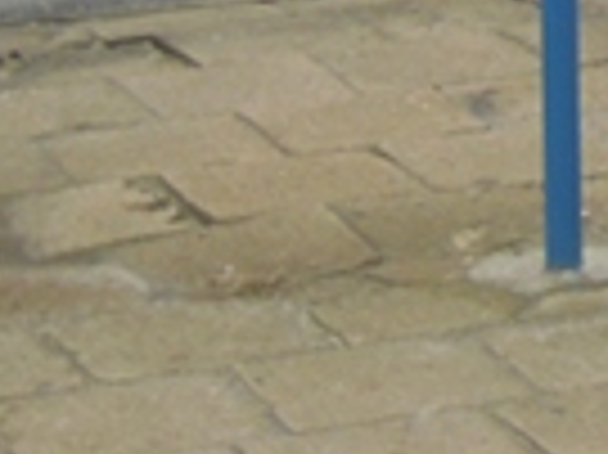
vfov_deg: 5.5
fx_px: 4475
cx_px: 1608
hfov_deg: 7.2
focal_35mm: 255
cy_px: -778
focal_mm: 7.8
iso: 100
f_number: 3.9
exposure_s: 1/60
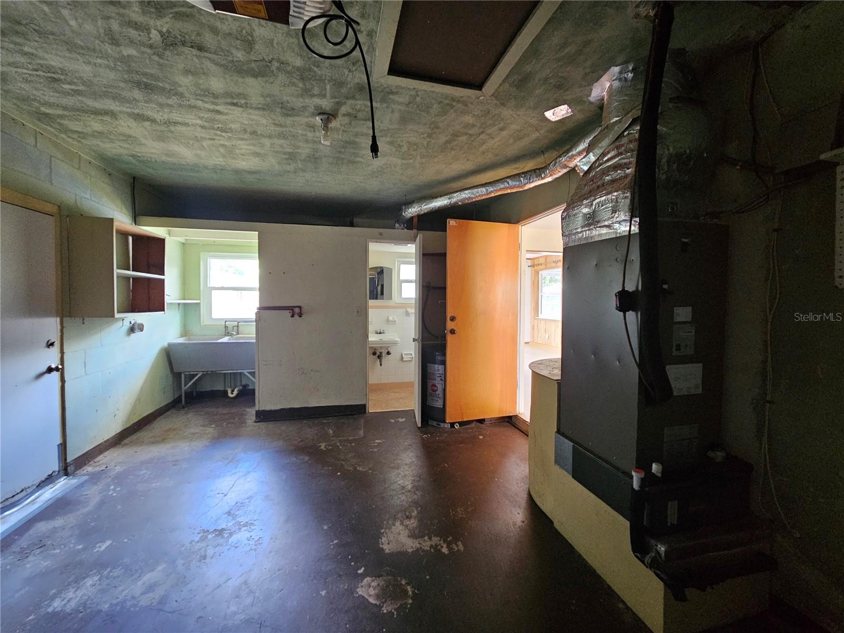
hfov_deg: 106.2
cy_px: 316
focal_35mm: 13
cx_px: 422
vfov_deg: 89.9
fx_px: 317
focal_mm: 2.2
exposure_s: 1/30
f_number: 2.2
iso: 640
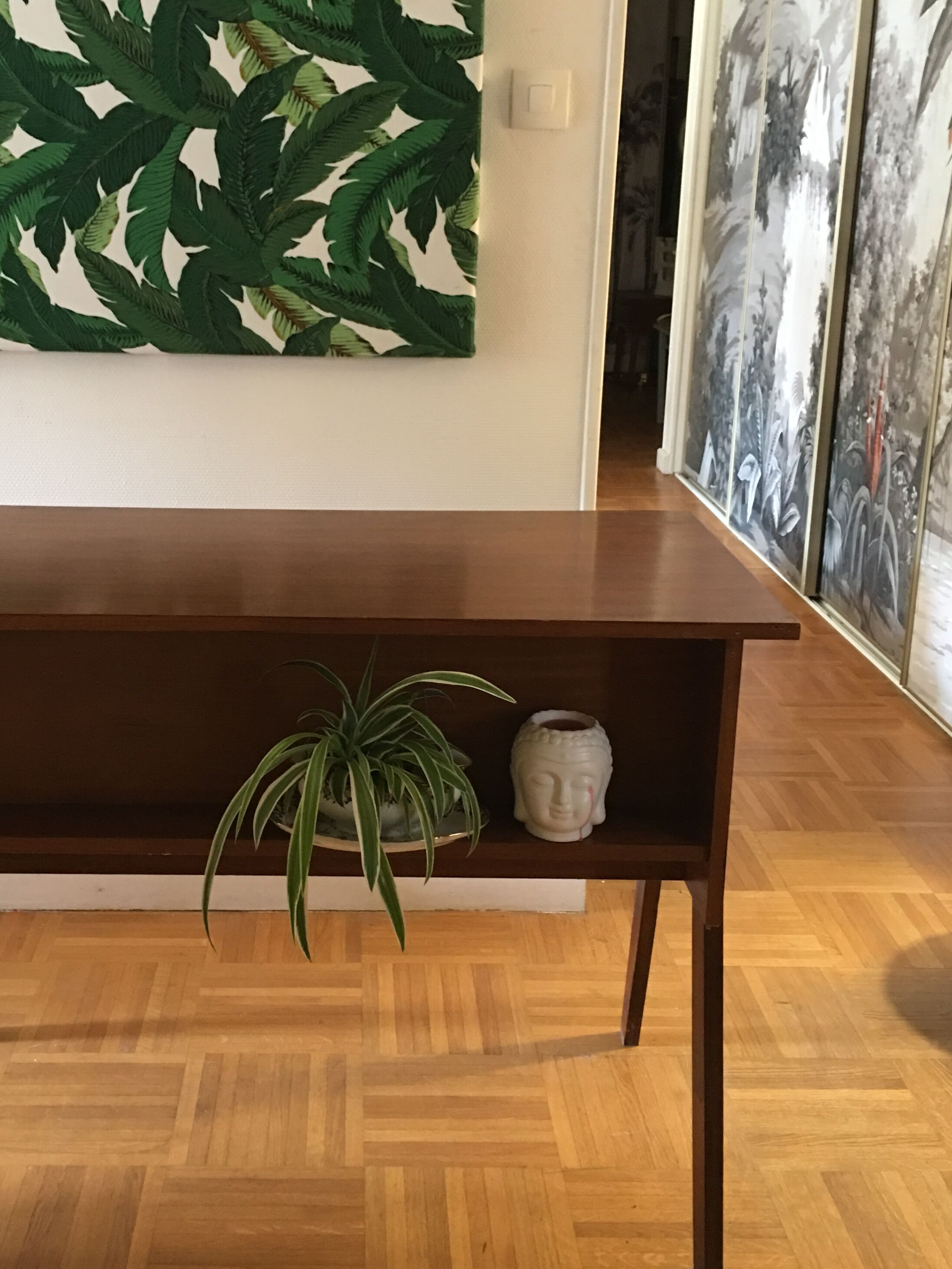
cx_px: 365
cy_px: 599
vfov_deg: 46.8
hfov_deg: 35.8
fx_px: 1467
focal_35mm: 40
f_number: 2.2
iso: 100
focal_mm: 4.15
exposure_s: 1/8
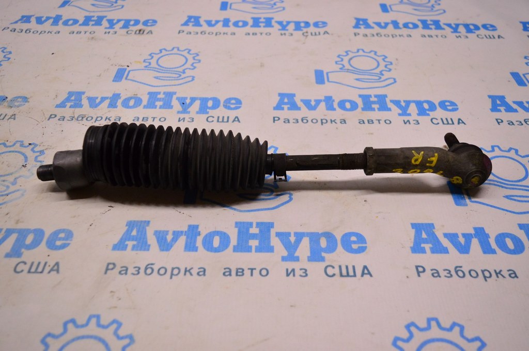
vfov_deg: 38.3
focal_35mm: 34
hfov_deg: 55.1
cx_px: 264
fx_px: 507
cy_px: 176
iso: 1600
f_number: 4
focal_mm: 23
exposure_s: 1/400
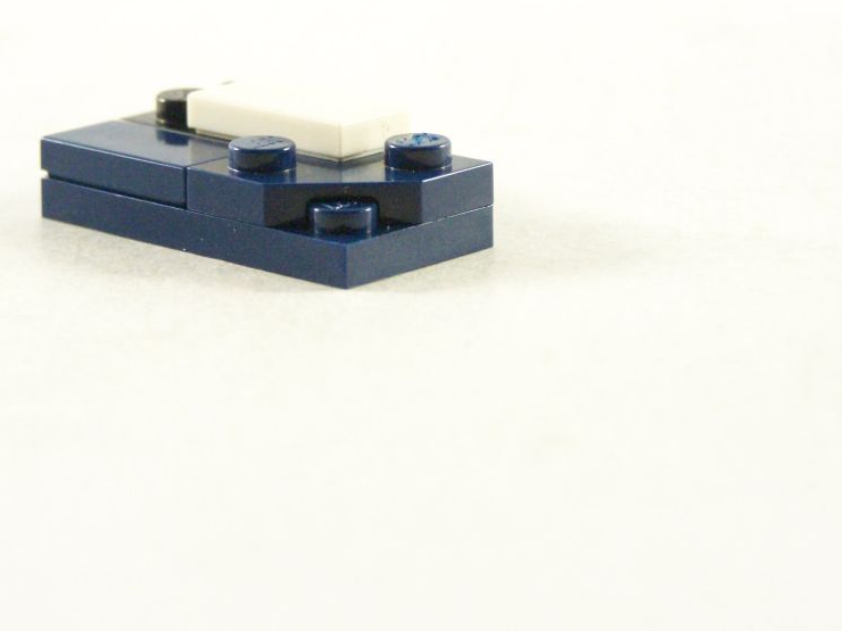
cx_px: 416
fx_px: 3940
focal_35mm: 162
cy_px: 204
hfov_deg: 12.2
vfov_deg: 9.2
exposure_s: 1/60
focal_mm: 19.4
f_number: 3.2
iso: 400
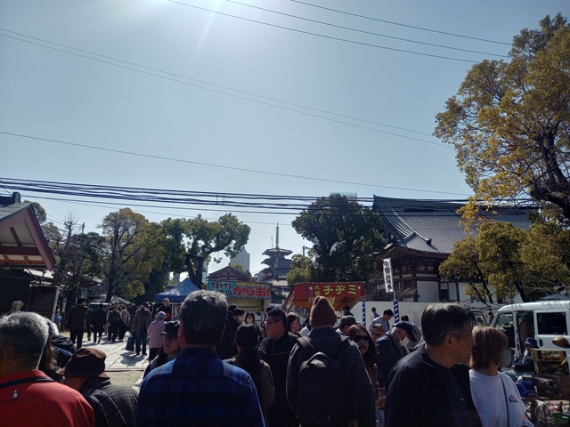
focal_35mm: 25
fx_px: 412
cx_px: 285
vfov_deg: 54.9
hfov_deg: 69.4
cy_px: 214
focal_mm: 4.65
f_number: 1.8
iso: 50
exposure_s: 1/2488
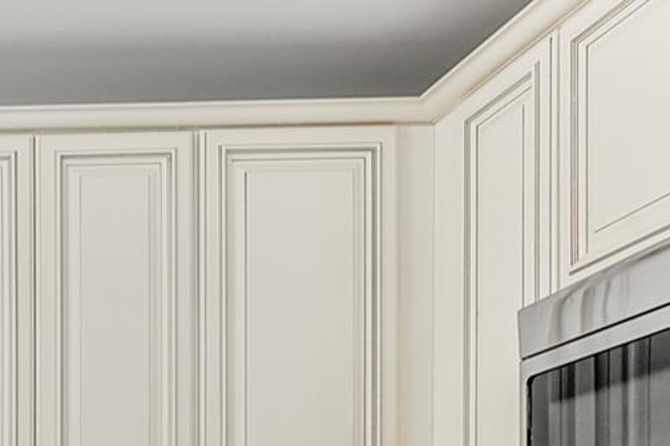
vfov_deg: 19.2
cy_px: 596
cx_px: -327
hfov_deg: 24.4
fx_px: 1210
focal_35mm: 65
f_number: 10
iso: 1000
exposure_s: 1.3
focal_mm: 16
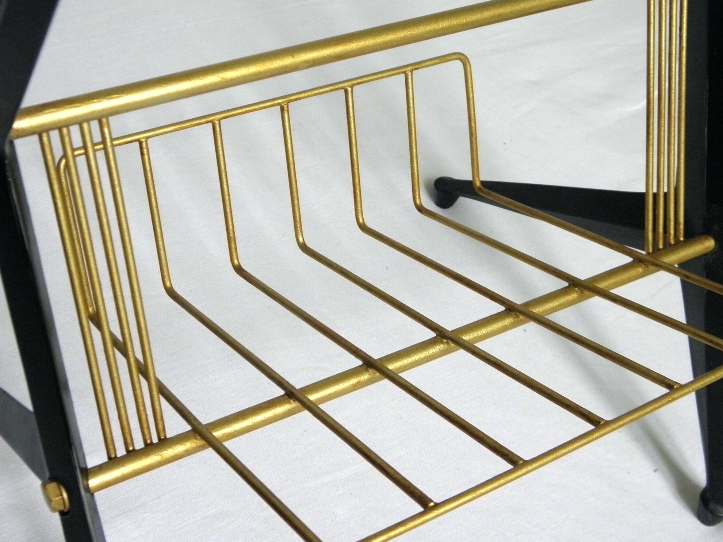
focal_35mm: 53
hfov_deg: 36.1
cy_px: 261
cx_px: 403
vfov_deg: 27.5
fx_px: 1107
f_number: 3.8
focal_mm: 7.5
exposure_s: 1/25
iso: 200
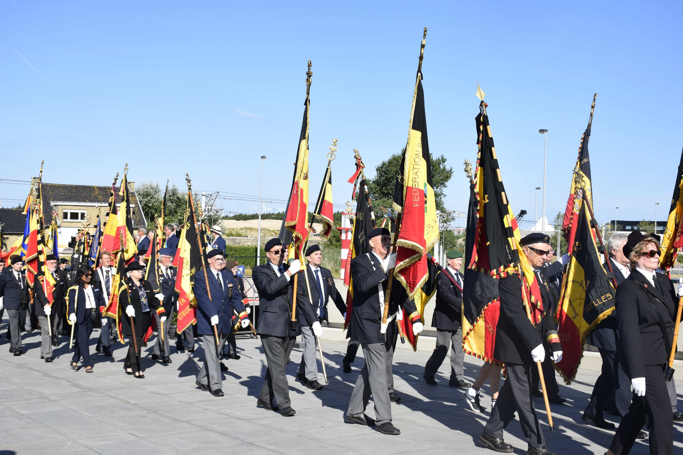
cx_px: 342
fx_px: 854
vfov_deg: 29.9
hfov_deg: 43.6
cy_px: 228
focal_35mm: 45
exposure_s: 1/400
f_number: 10
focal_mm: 30
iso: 200
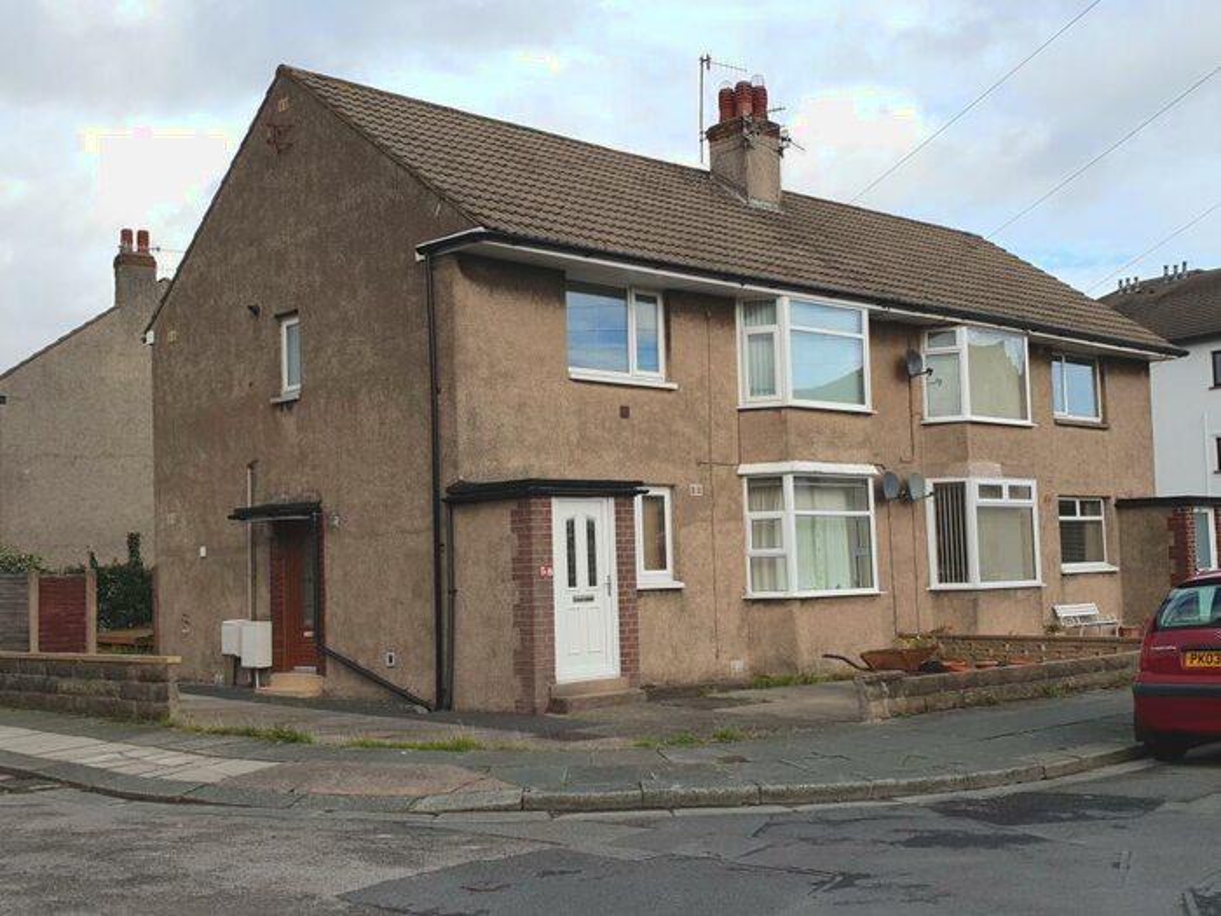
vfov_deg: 53.1
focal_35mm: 26
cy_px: 458
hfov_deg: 67.3
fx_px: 917
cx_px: 610
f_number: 2.4
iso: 50
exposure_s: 1/890
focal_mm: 4.3
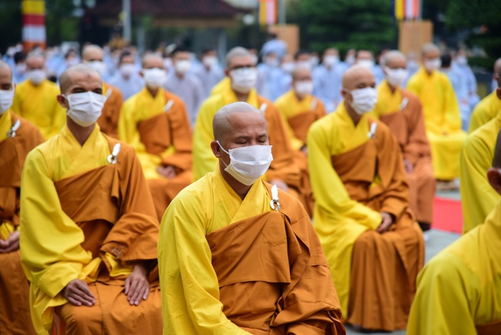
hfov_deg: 17.1
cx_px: 250
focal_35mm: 120
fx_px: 1671
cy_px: 168
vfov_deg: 11.4
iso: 160
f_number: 4
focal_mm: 120
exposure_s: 1/80
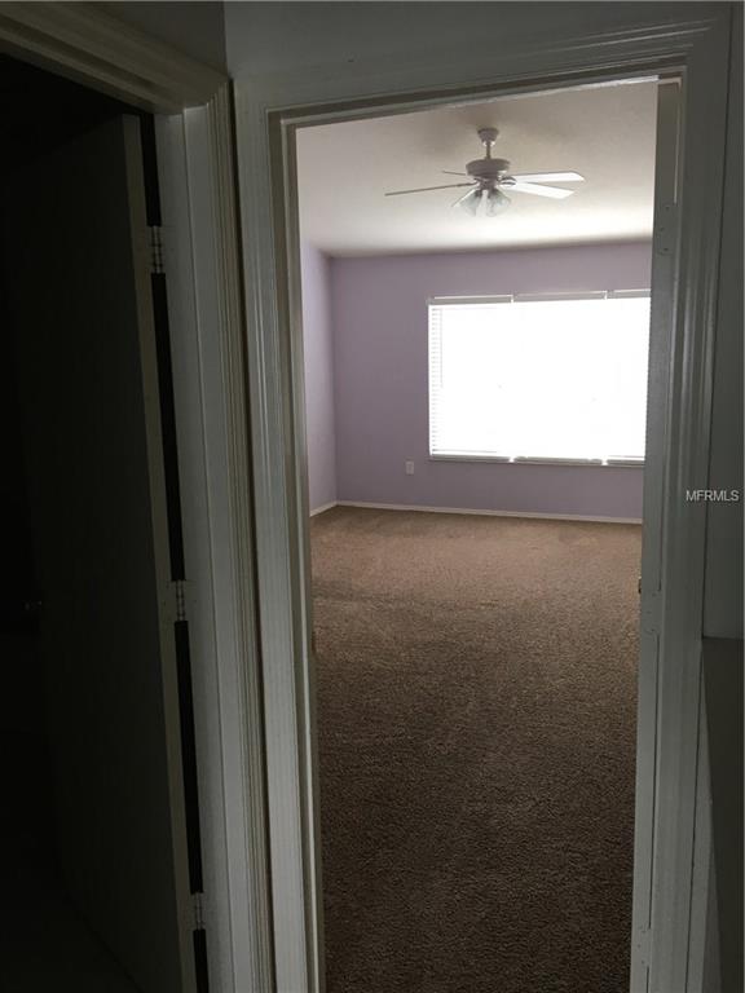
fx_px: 832
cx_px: 372
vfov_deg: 61.7
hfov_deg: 48.2
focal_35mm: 29
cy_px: 496
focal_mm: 4.15
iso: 64
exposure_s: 1/30
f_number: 2.2
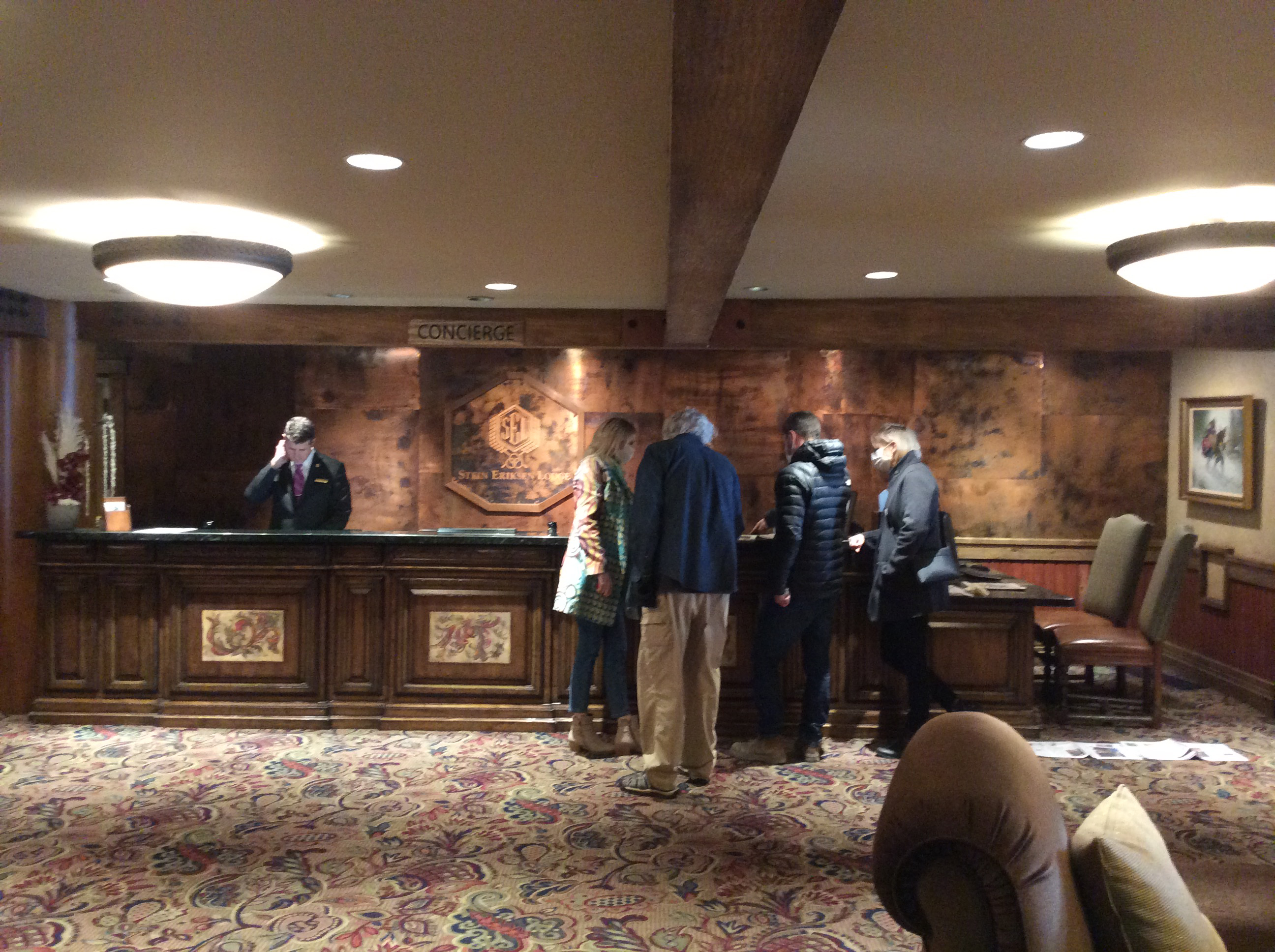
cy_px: 476
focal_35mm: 32
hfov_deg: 56.9
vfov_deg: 44.1
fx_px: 1177
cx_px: 638
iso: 250
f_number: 2.4
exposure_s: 1/15
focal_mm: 3.3
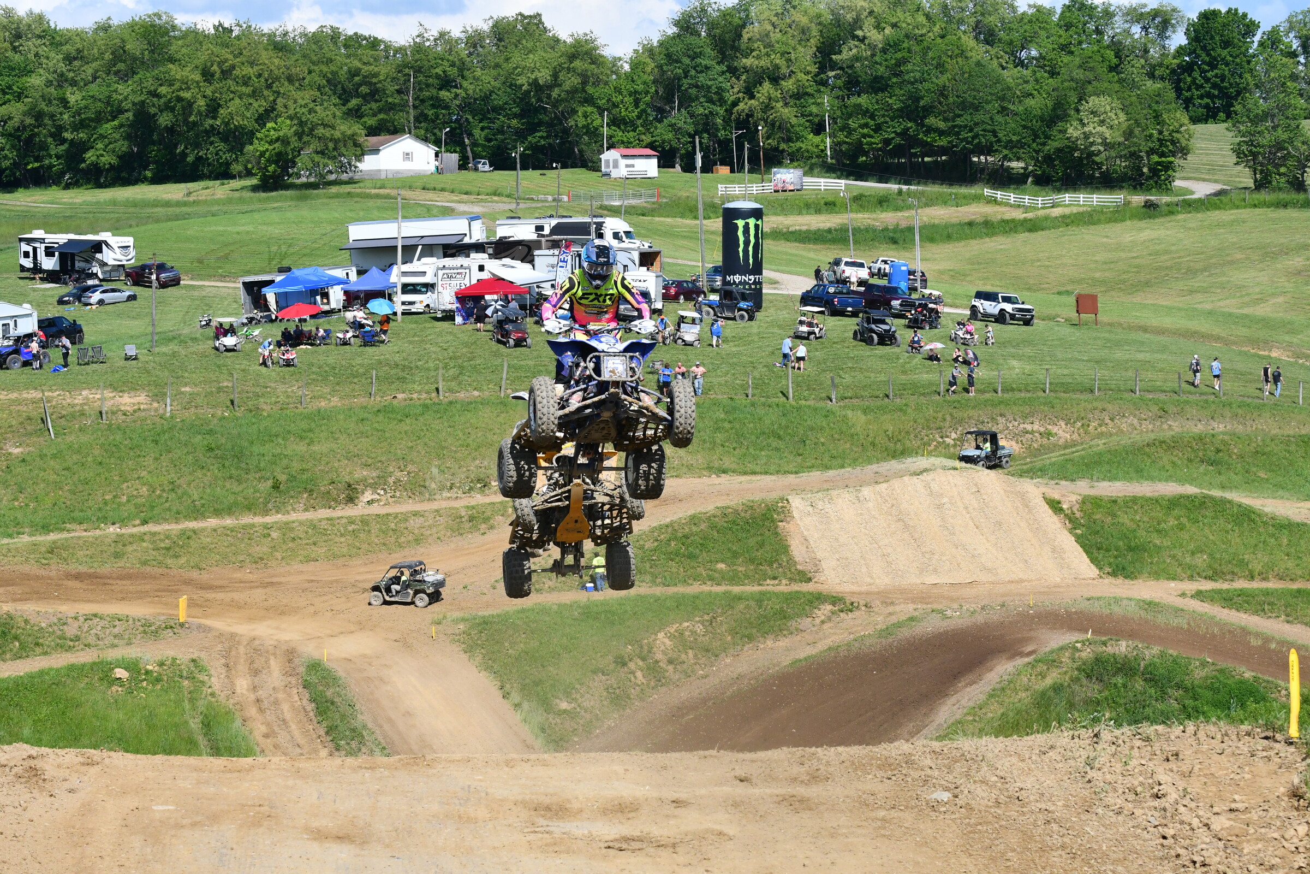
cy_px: 437
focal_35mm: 105
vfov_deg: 13.0
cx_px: 655
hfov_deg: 19.5
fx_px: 3821
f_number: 8
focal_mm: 70
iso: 800
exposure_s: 1/2000
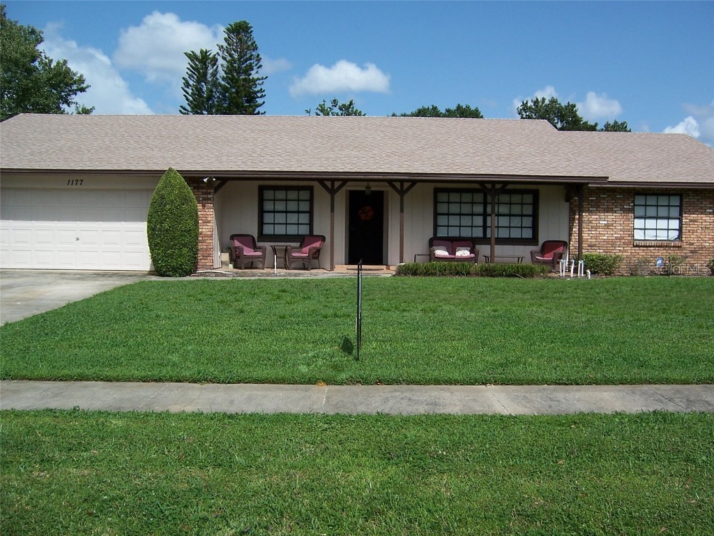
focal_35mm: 33
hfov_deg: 55.4
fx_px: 681
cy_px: 268
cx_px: 357
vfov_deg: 42.9
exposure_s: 1/1000
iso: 80
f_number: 4
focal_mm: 5.5
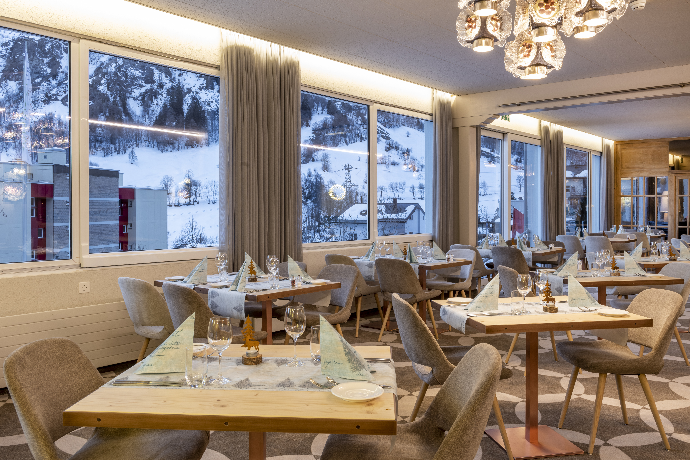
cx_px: 345
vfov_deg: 45.0
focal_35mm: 29
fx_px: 556
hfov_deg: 63.7
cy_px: 230
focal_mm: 29
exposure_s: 1.6
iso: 100
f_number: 14
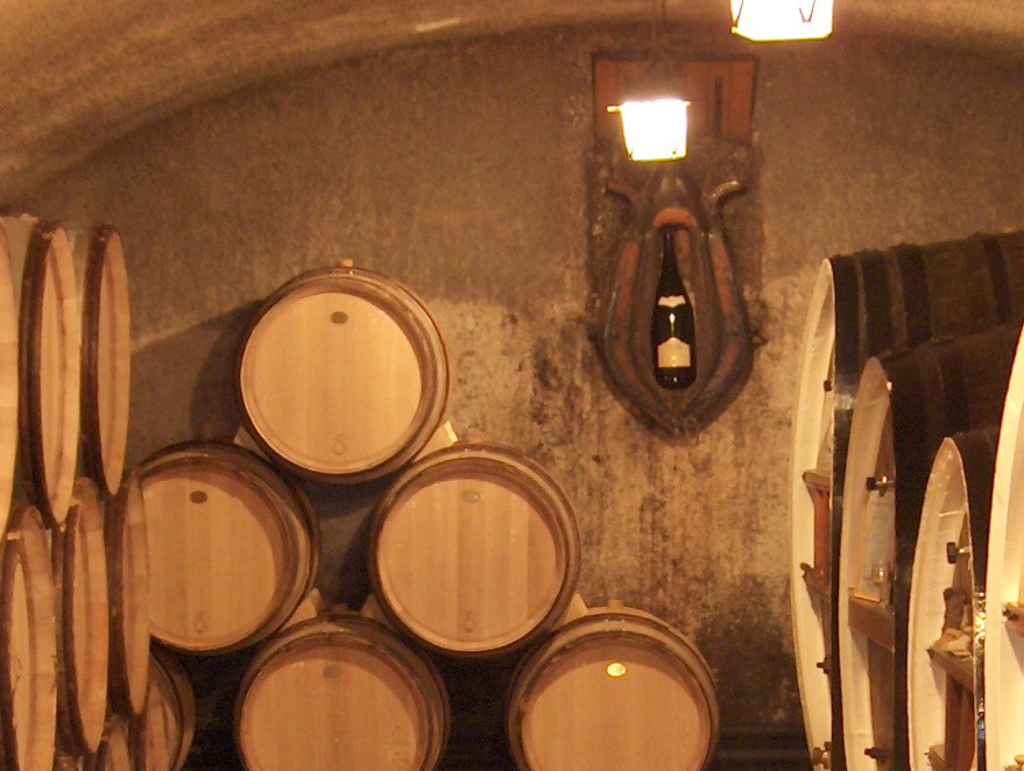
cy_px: 997
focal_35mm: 115
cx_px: 587
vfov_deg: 12.5
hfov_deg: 17.1
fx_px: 3407
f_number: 2.8
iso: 100
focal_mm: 8
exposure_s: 1/1.01
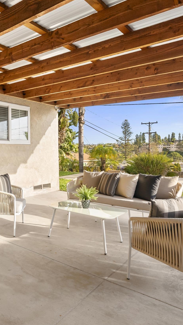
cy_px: 163
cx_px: 26
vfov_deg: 69.9
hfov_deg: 40.4
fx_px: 233
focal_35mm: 27
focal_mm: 17
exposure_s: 1/125
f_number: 8
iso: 500
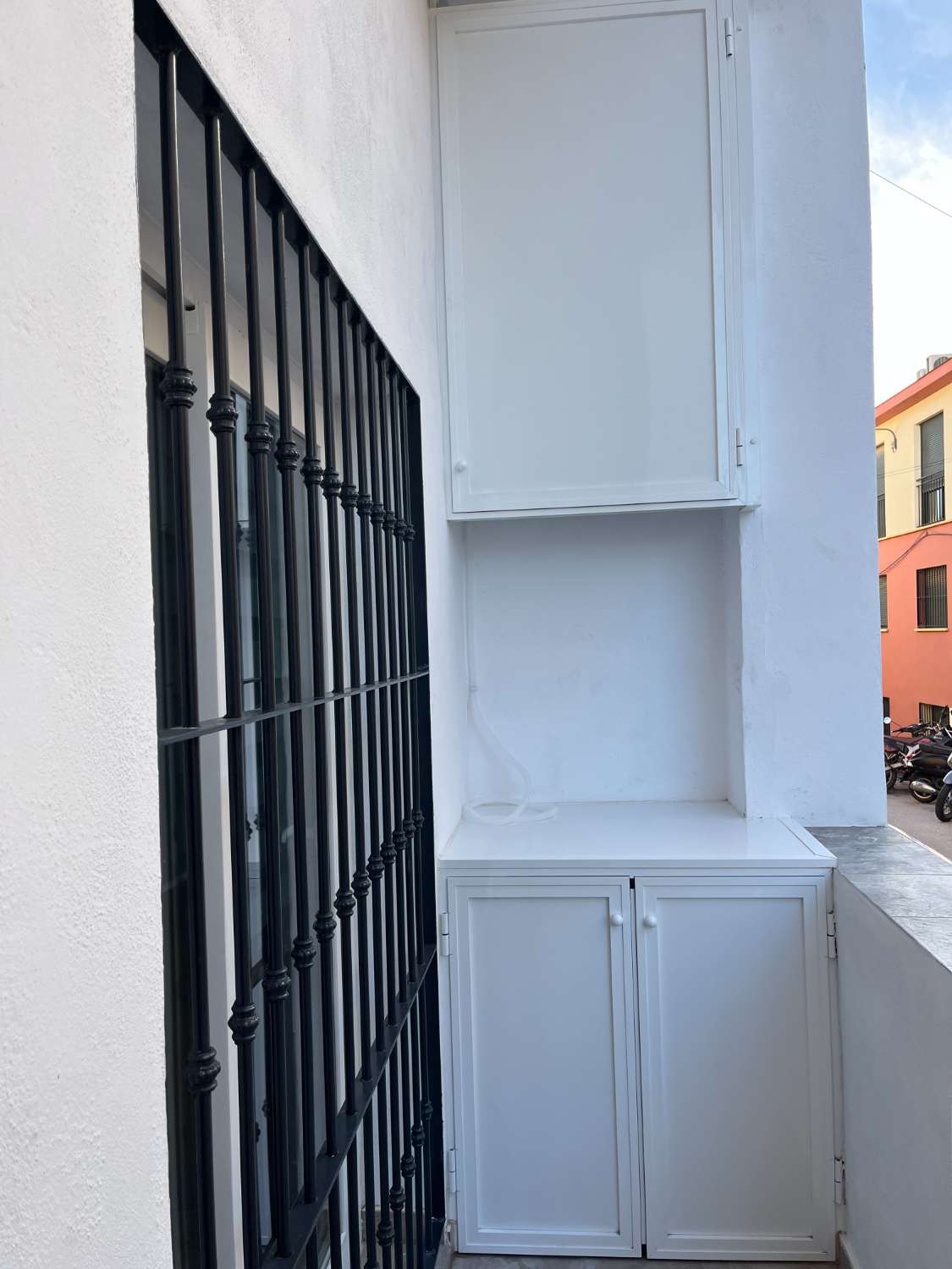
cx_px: 476
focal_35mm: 26
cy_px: 634
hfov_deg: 53.1
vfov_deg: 67.3
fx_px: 953
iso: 50
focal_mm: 5.1
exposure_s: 1/409
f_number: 1.6
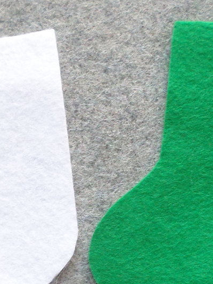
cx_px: 111
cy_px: 211
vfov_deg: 21.6
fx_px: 738
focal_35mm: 90
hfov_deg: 16.4
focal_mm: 4.5
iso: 120
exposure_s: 1/30
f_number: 2.5
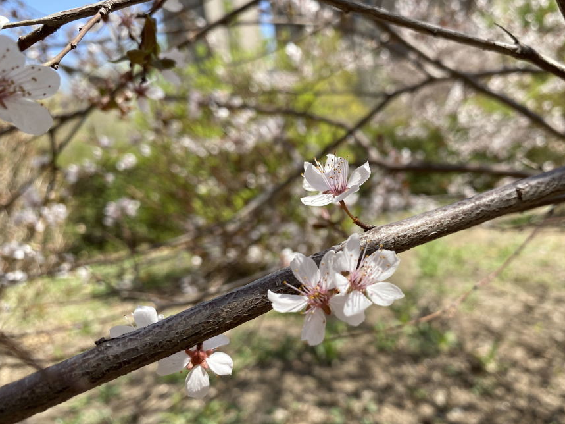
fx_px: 506
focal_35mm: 31
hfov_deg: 58.0
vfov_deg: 45.4
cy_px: 231
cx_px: 332
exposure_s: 1/1348
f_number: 1.8
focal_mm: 4.25
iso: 32
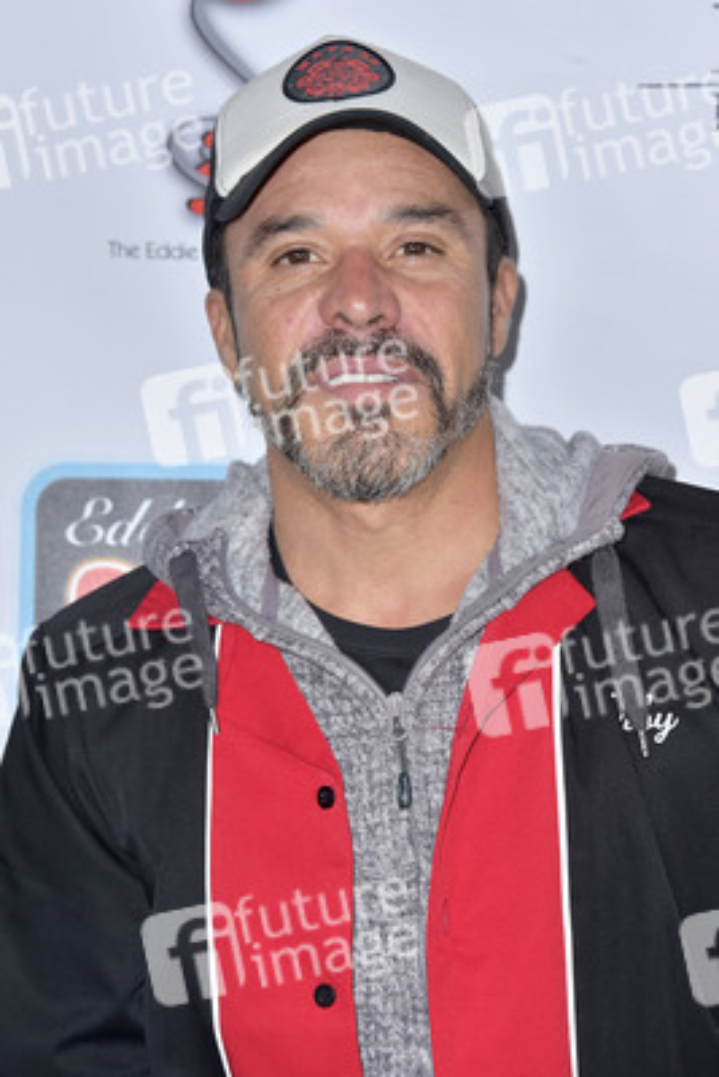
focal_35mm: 135
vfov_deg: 15.2
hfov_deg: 10.2
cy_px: 538
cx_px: 360
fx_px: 4041
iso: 320
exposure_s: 1/250
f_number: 7.1
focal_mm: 135
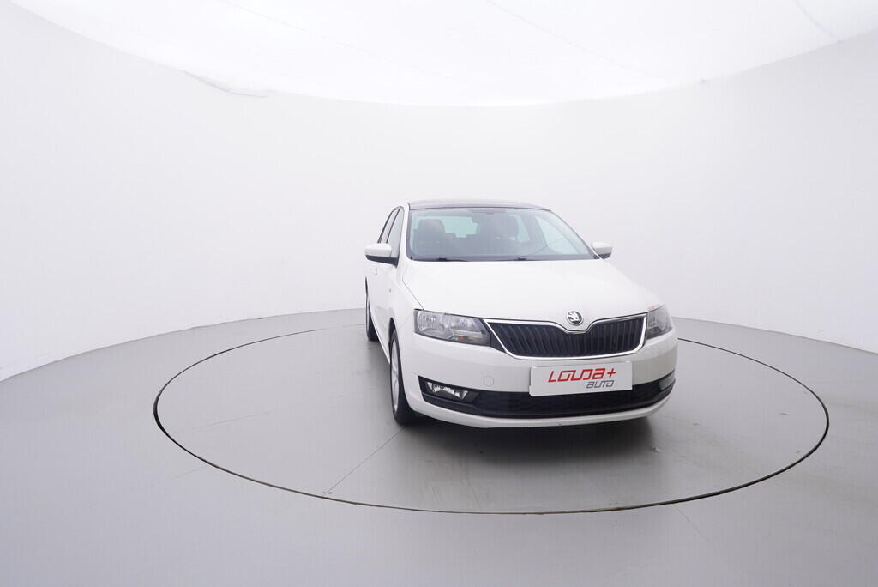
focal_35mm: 22
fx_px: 549
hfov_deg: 77.3
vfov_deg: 56.2
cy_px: 294
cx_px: 439
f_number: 5
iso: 200
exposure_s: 1/80
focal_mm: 15
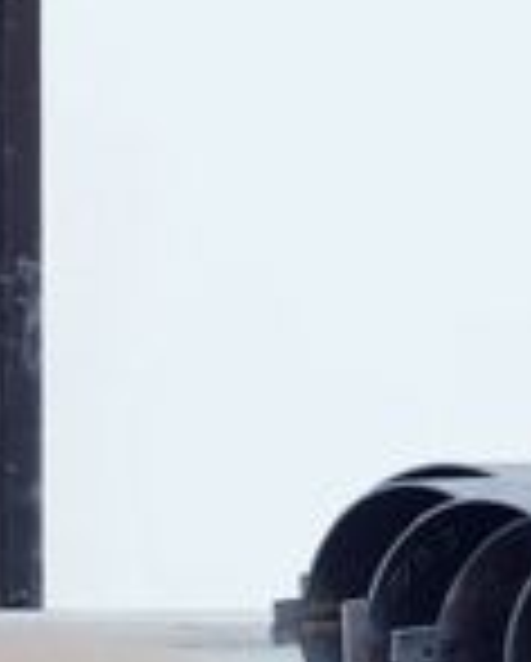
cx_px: -484
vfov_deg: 3.9
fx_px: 9704
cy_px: -171
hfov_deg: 3.1
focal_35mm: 495
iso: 800
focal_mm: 135
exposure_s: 1/20
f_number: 5.6
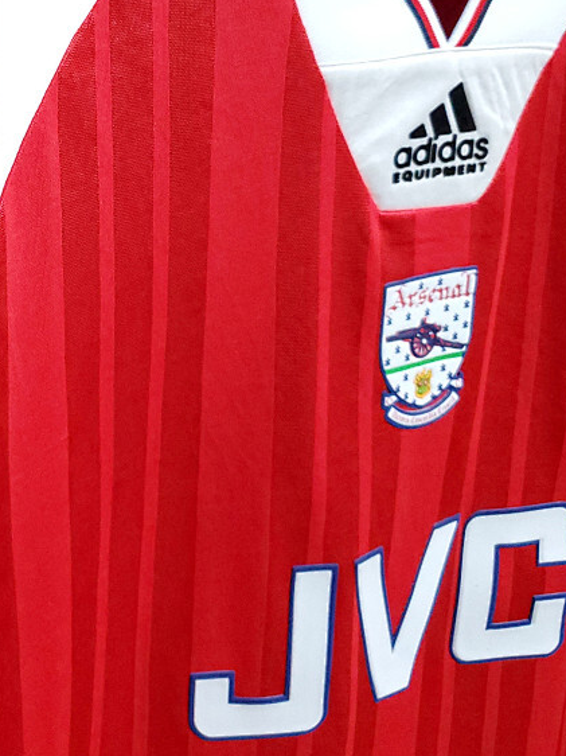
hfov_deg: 28.0
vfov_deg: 37.5
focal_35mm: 50
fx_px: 1091
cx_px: 52
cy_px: 214
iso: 500
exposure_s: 1/30
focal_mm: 4.3
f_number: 1.5
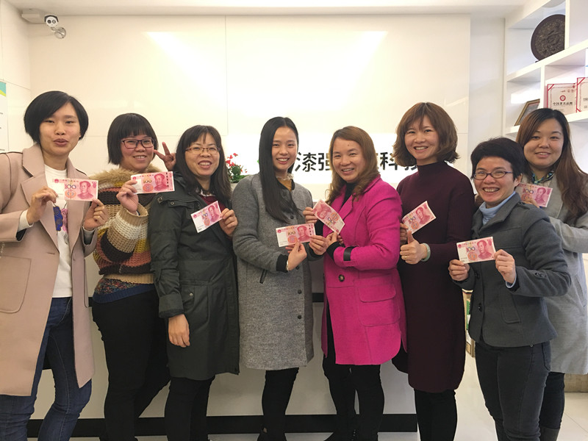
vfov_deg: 48.2
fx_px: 493
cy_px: 220
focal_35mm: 29
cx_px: 294
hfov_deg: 61.7
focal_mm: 4.15
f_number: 2.2
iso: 64
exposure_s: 1/17
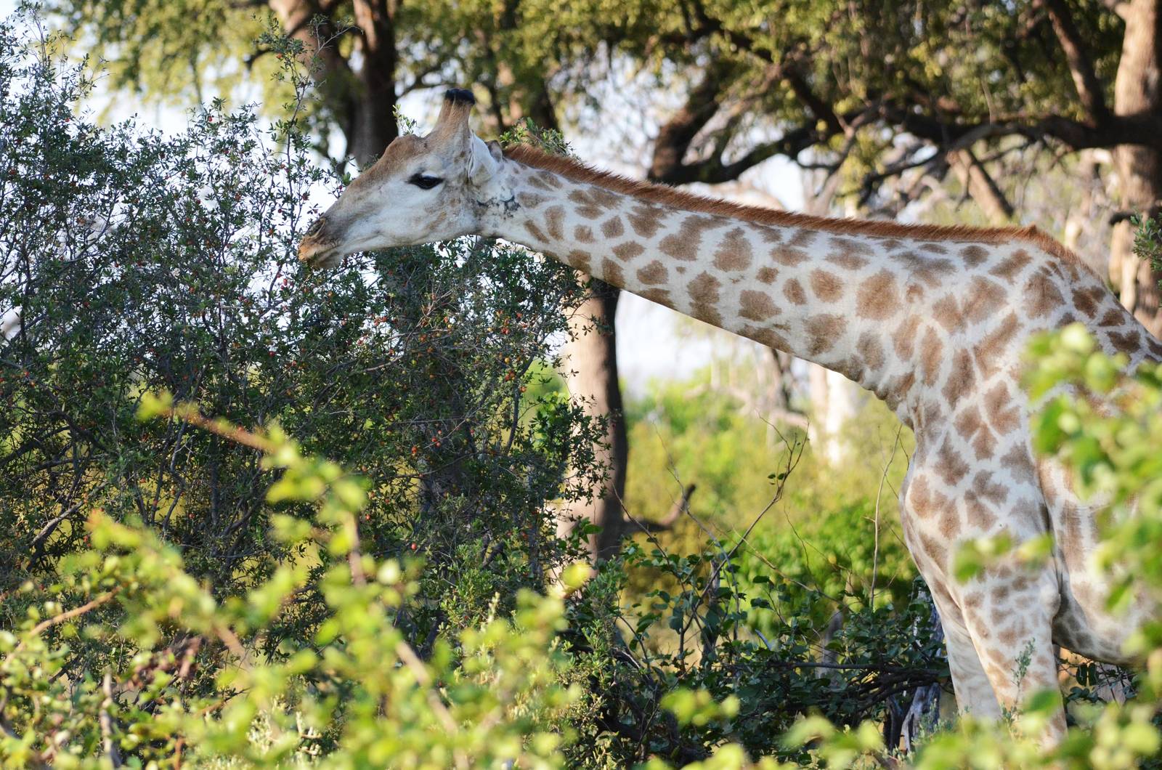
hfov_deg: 5.5
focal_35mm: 375
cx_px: 581
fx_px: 12080
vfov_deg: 3.7
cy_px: 385
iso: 2500
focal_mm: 250
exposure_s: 1/2500
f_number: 6.3
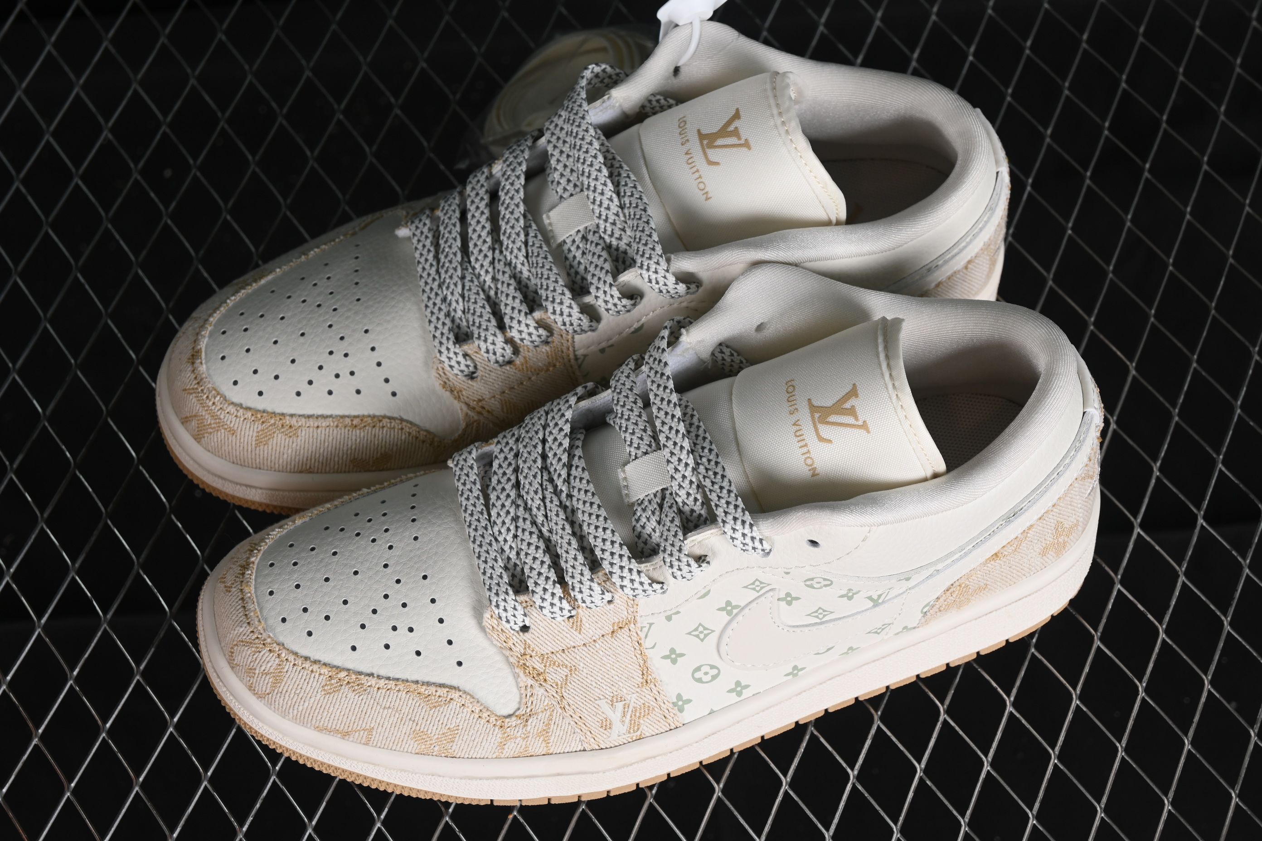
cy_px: 420
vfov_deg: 18.2
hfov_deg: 27.0
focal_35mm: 75
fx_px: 2629
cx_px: 631
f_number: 7.1
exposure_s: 1/80
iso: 160
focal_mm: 50
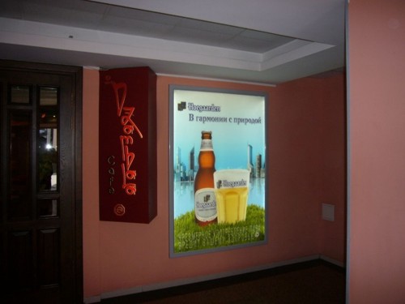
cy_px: 152
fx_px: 328
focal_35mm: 28
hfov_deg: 63.4
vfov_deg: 49.7
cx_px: 202
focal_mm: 4.6
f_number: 2.8
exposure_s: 1/30
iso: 80
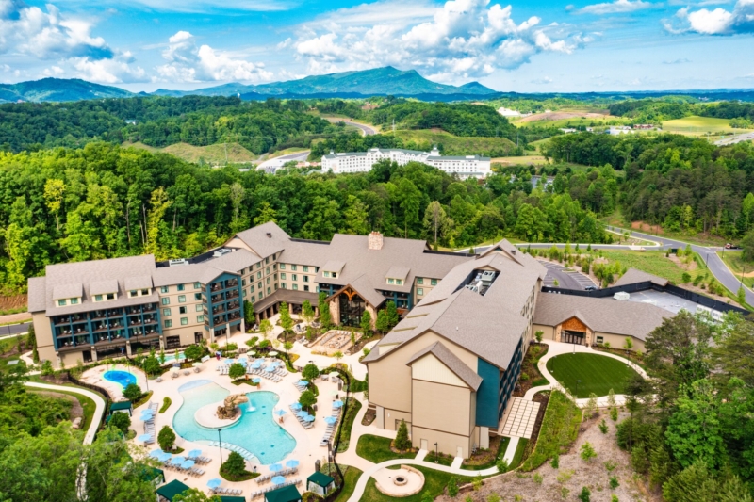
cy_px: 251
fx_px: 586
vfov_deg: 46.4
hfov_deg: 65.5
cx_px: 377
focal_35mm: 28
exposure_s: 1/160
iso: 100
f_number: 5.6
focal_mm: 10.26
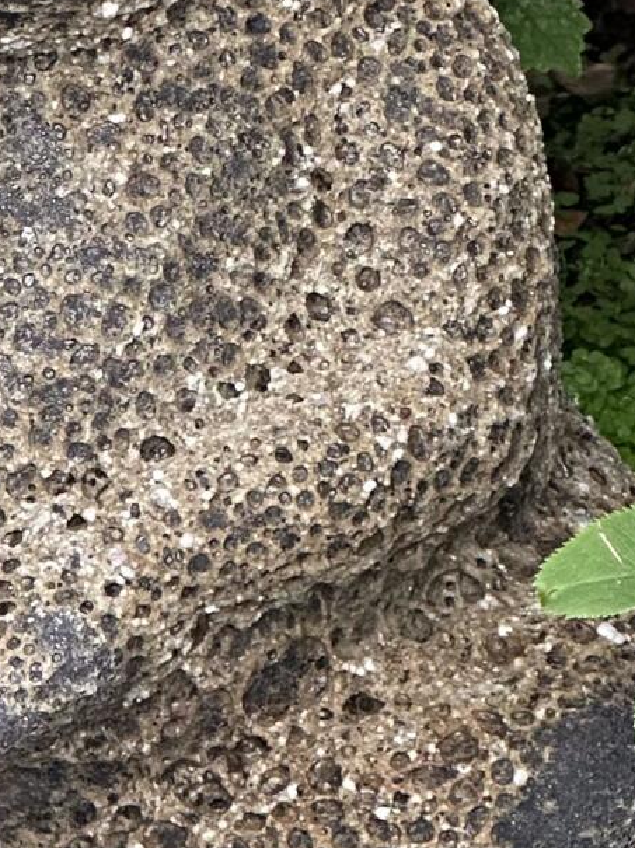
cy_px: 324
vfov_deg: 6.1
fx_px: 7982
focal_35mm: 326
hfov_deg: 4.5
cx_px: -17
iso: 160
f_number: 2.8
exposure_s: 1/99
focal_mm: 9
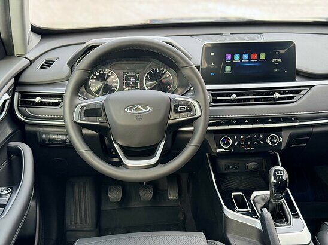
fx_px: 454
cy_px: 122
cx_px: 164
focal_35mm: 48
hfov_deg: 39.7
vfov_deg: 30.2
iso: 125
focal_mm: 6.76
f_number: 1.78
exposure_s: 1/49
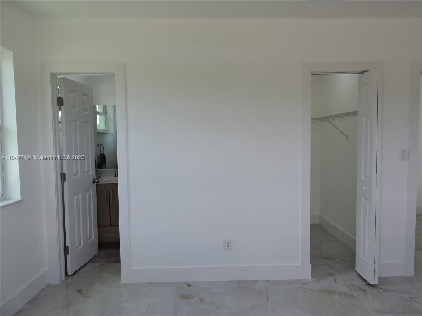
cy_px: 158
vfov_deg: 56.8
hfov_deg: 71.6
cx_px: 211
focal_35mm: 24
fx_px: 293
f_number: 3.3
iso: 100
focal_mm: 4.3
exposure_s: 1/125
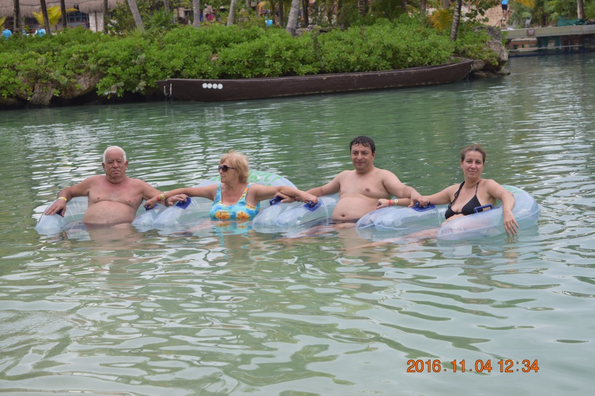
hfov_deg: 24.6
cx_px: 298
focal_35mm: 82
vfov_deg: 16.5
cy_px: 198
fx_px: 1363
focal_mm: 55
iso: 200
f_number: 5.6
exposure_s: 1/250
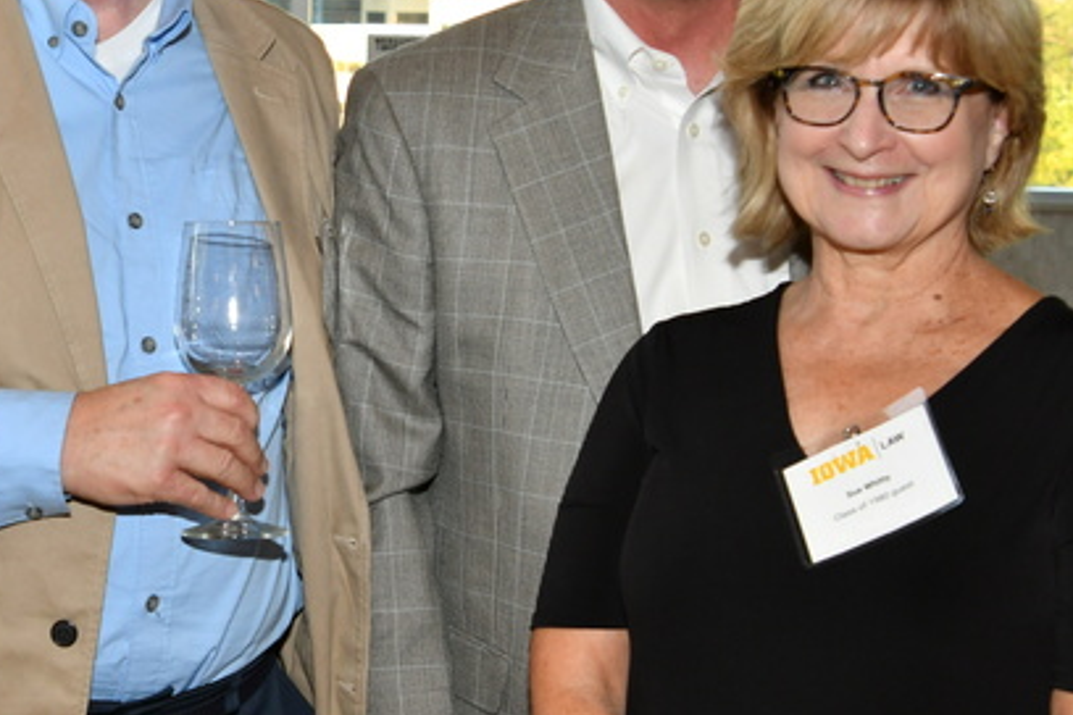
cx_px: 213
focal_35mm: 99
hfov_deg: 20.4
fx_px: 2949
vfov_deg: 13.8
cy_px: 197
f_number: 5.6
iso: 500
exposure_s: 1/160
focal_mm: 35
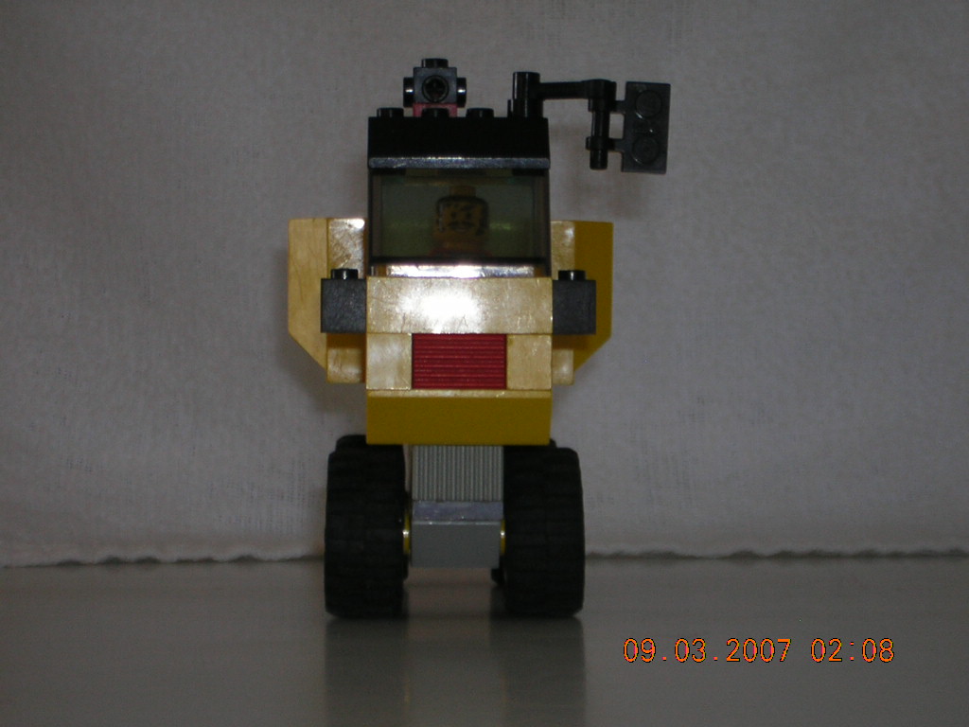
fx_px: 3023
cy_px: 364
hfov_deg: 18.2
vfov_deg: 13.7
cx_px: 484
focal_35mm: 108
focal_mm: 14.1
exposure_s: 1/60.1
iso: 50
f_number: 4.7
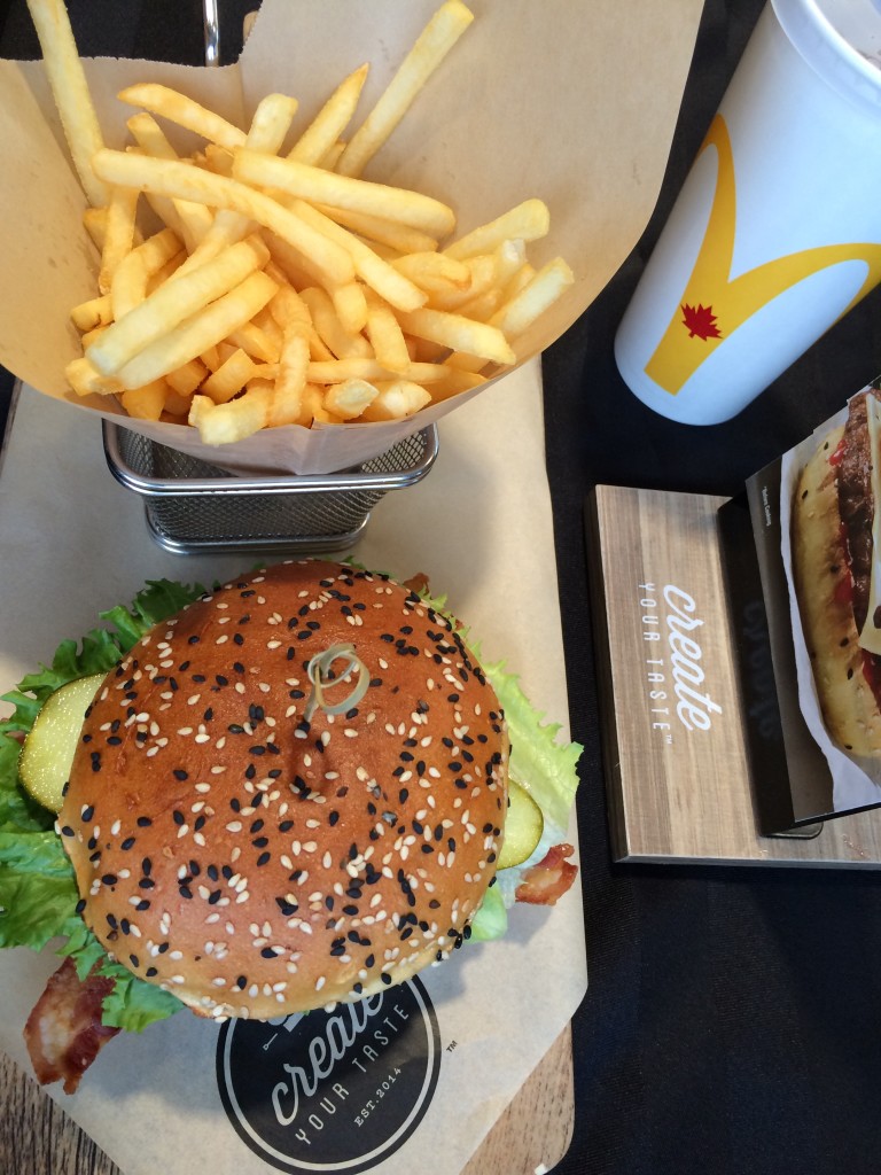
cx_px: 440
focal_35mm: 29
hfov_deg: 48.2
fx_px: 984
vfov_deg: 61.7
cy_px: 588
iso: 40
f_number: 2.2
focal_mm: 4.15
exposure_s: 1/30
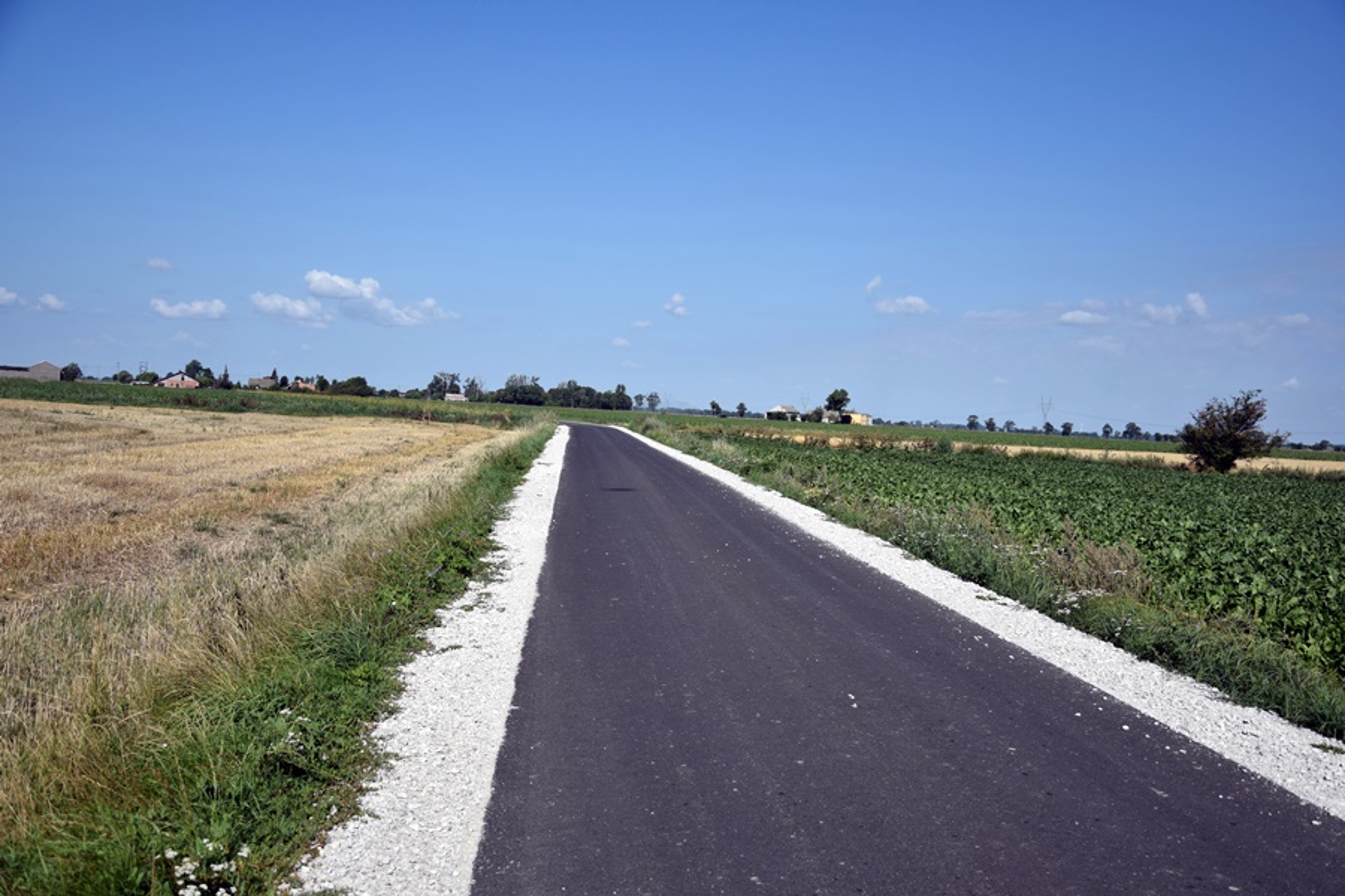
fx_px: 1345
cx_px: 672
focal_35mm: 36
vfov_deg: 36.9
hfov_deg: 53.1
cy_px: 448
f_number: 4.5
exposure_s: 1/2000
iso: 160
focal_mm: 24
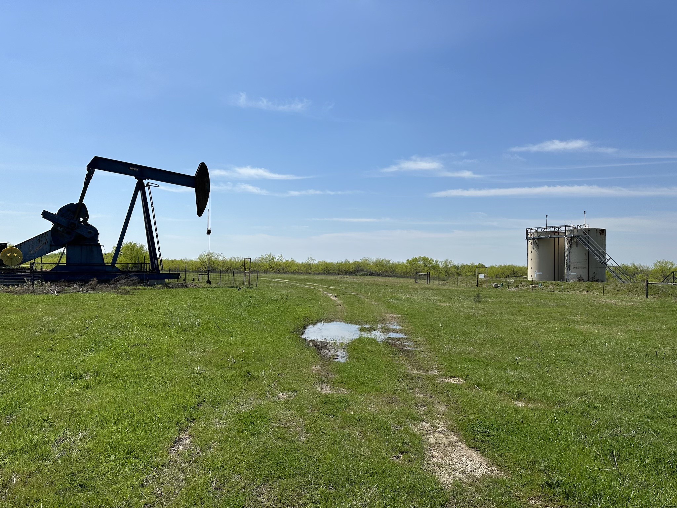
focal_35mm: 24
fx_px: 469
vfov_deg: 56.8
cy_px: 254
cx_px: 338
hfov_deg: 71.6
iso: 80
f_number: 1.78
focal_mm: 6.86
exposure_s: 1/8929
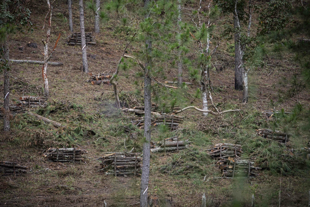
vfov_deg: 6.5
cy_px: 99
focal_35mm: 211
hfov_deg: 9.8
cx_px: 154
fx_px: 1817
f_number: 5
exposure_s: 1/800
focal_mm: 185
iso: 250
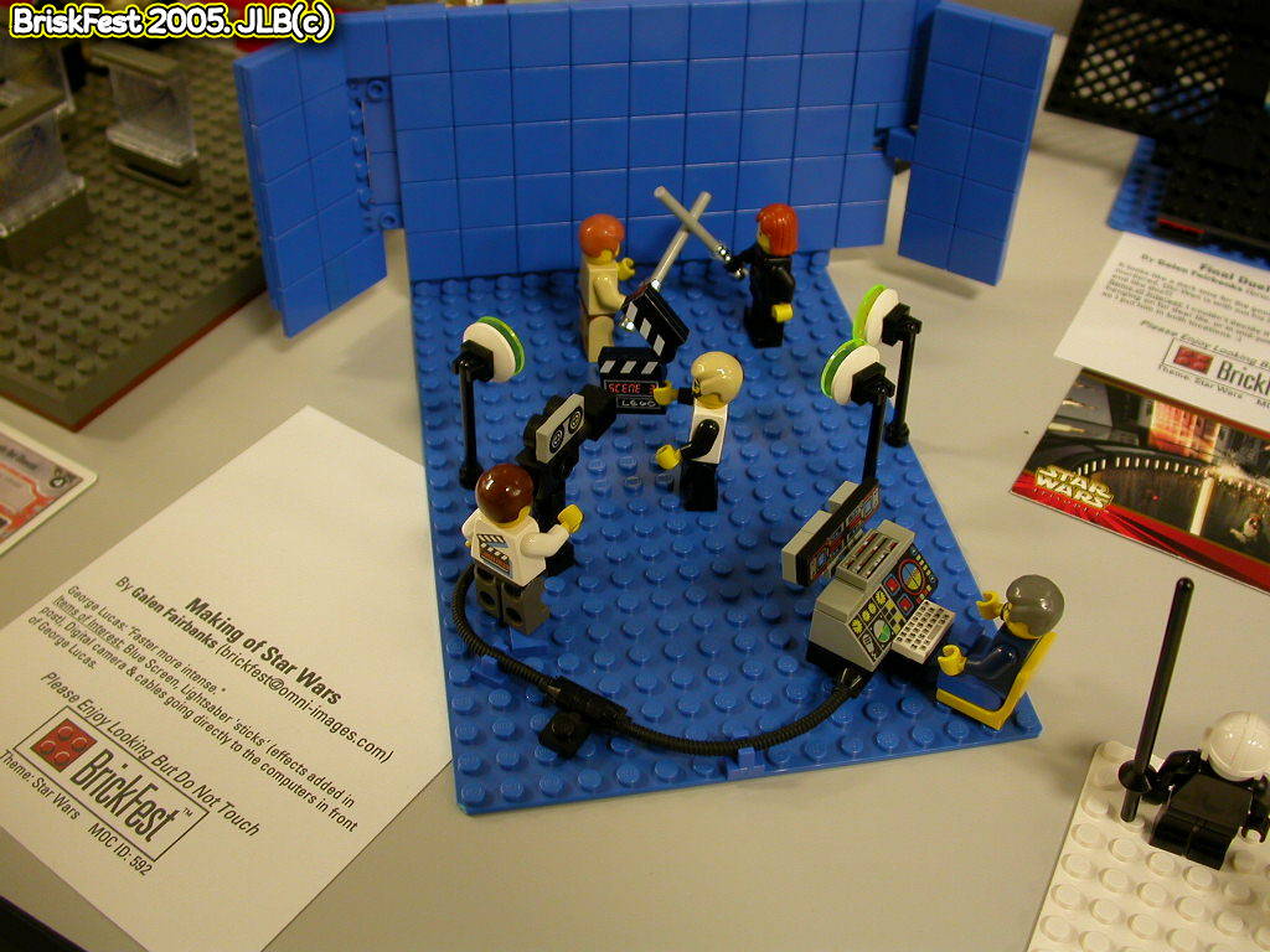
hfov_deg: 49.0
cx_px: 635
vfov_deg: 37.7
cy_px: 476
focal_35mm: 38
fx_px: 1394
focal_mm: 7.85
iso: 100
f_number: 2.6
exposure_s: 1/15.9
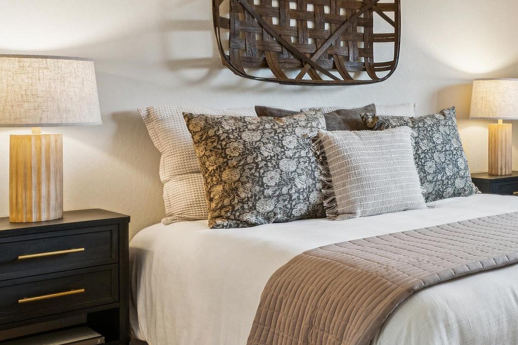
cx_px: 646
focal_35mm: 43
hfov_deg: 34.5
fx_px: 619
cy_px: 105
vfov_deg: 30.9
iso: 400
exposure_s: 1/8
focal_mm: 15
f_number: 9
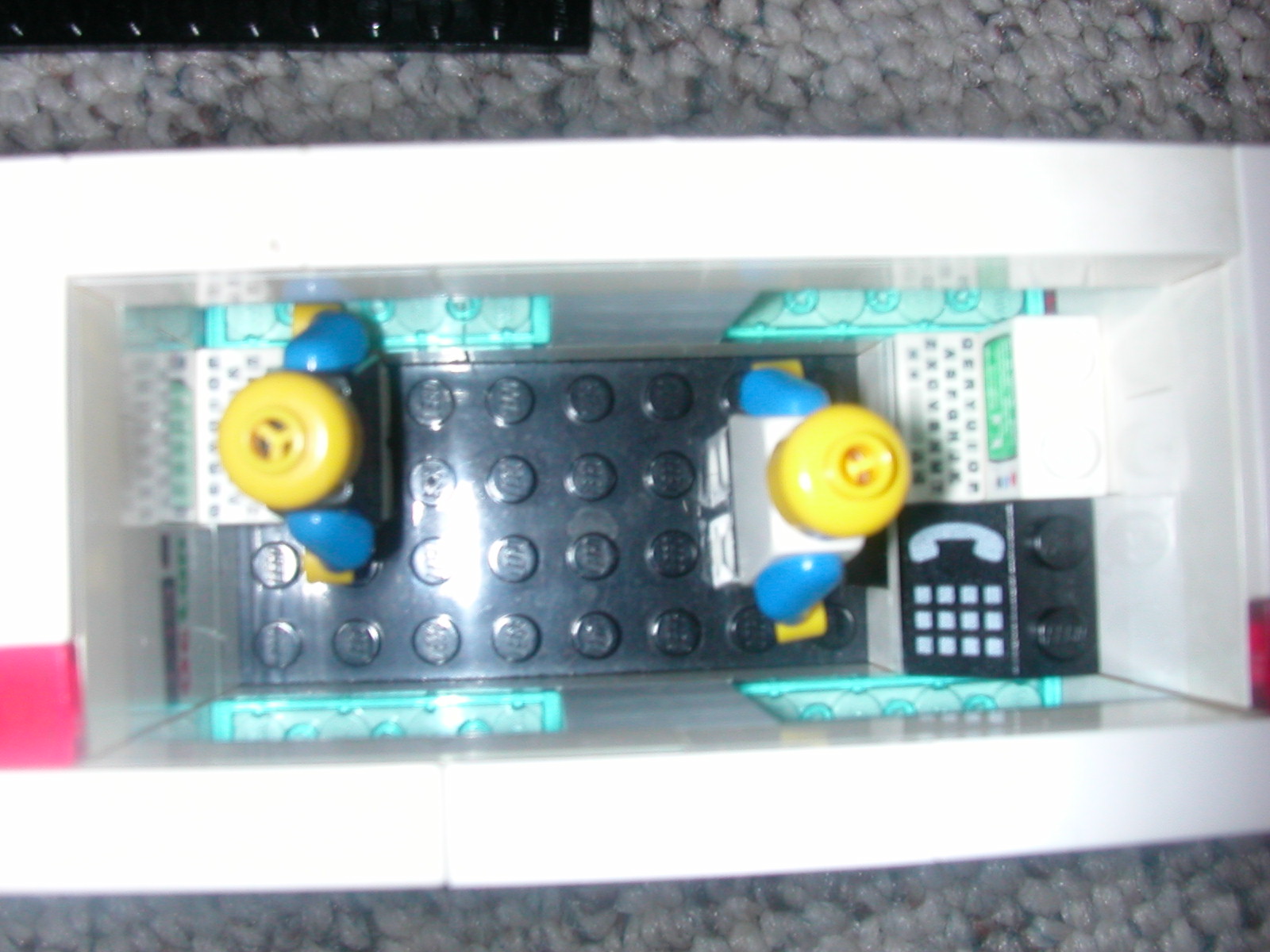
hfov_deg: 50.1
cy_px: 476
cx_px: 635
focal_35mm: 37
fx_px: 1357
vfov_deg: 38.7
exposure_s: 1/59.9
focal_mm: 5.6
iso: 100
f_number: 4.5
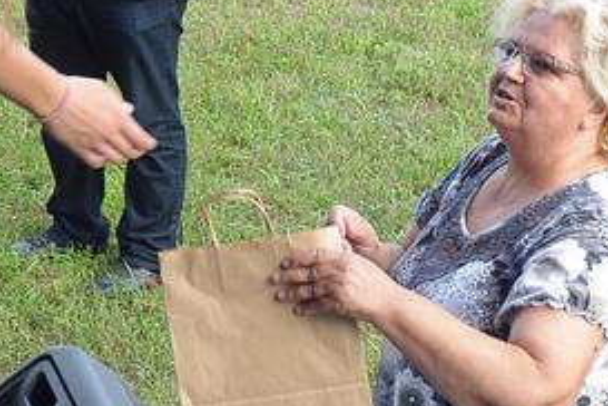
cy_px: 220
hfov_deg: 14.1
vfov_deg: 9.5
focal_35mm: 145
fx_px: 2441
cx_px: 158
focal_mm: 31
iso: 400
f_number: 6.3
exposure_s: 1/160
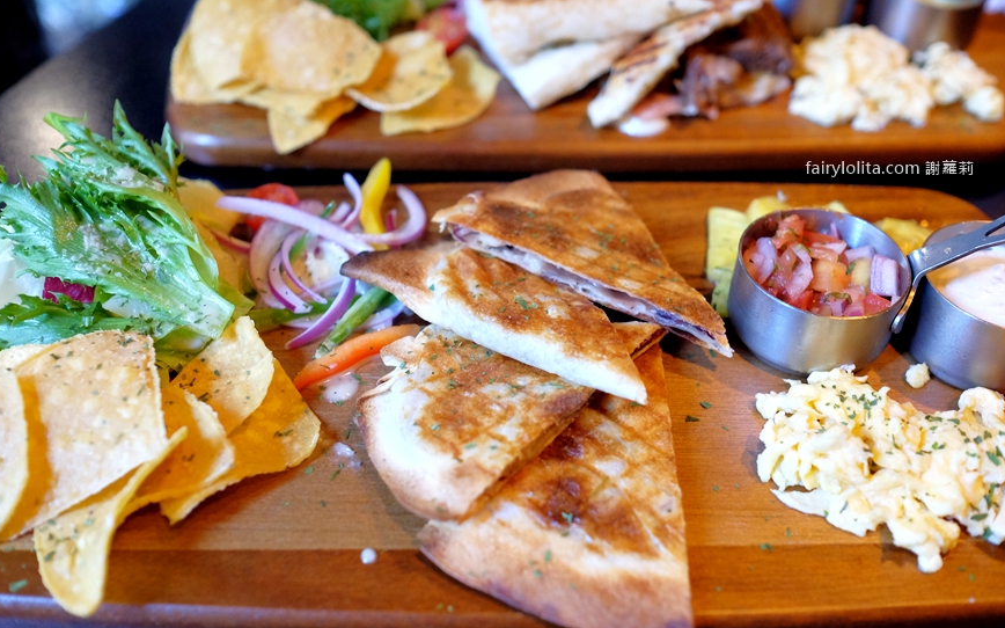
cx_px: 490
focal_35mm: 37
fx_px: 1013
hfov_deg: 52.8
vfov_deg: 34.4
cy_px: 337
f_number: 2.5
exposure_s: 1/80
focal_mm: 23
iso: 2000
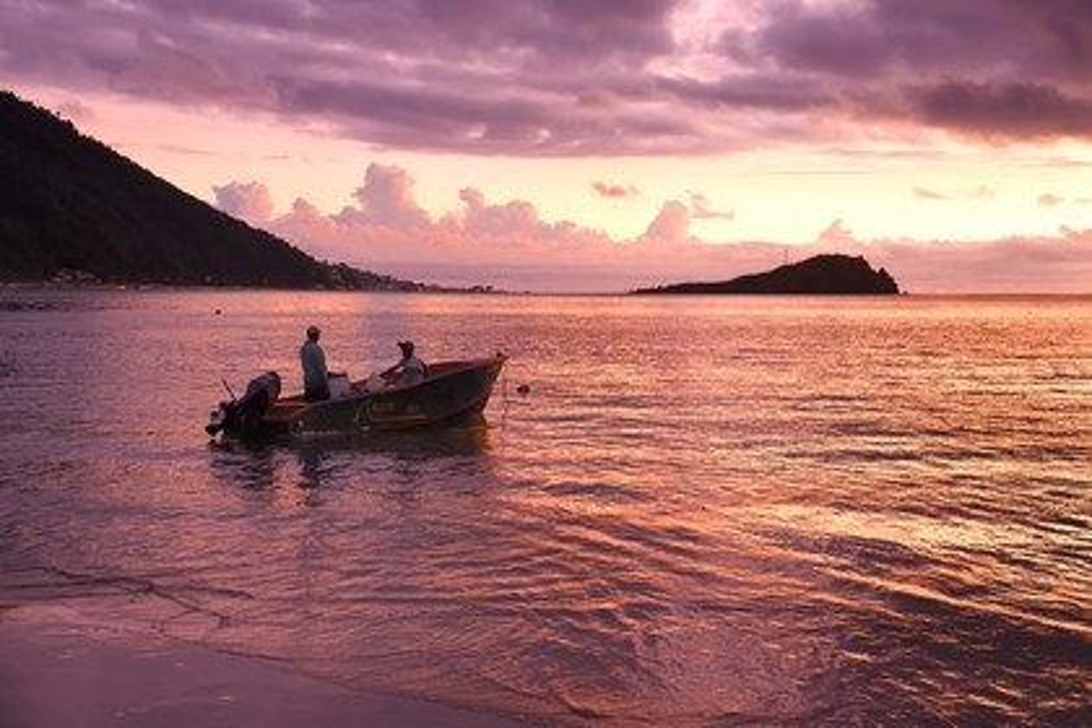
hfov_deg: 42.7
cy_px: 364
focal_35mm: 46
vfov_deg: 29.2
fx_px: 1395
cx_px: 546
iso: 1250
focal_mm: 46
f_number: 5.6
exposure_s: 1/25
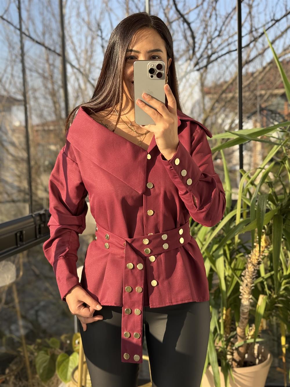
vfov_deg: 39.7
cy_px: 194
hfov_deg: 30.3
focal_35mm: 48
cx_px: 145
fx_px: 536
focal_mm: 6.76
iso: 64
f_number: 1.78
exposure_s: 1/407
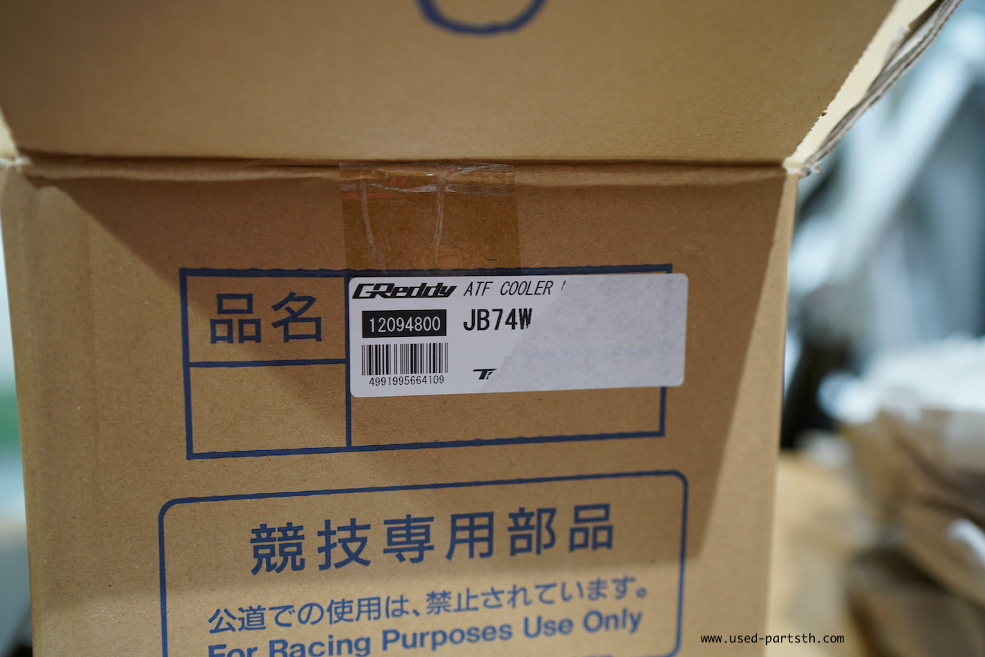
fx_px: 958
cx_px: 492
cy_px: 328
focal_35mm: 35
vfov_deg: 37.9
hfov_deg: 54.4
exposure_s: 1/40
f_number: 2.2
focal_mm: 35
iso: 640
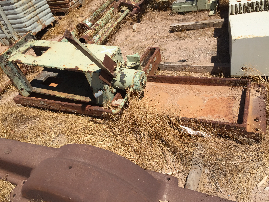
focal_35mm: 29
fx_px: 225
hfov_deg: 61.7
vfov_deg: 48.2
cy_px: 101
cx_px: 134
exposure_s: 1/3049
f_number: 2.2
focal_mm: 4.15
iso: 32
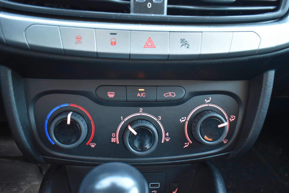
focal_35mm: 32
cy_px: 96
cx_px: 144
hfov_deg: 59.5
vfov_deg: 41.7
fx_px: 253
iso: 2200
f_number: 3.8
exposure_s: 1/60
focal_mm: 21
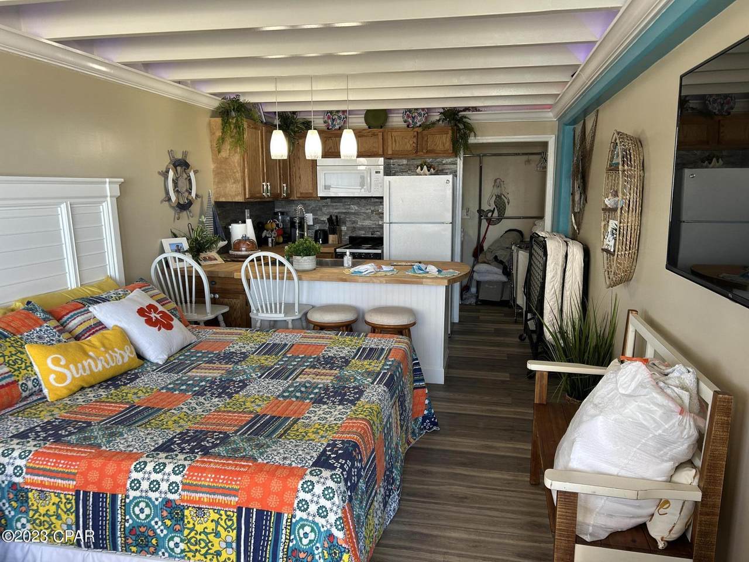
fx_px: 563
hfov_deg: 67.3
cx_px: 374
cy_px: 281
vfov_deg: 53.1
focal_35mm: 26
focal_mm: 5.7
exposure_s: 1/120
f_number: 1.5
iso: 100
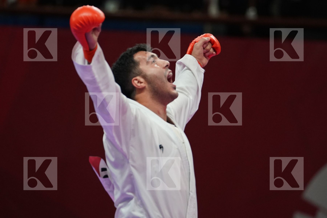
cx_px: 164
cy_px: 109
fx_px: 3815
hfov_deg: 4.9
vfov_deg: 3.3
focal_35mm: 420
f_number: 4
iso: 3200
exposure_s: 1/1000
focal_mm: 280
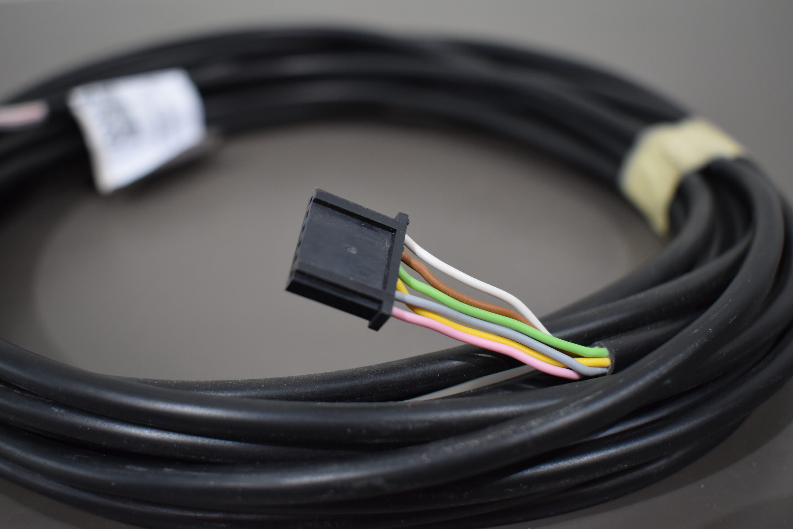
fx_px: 826
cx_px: 396
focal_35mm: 38
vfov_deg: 35.5
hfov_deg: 51.3
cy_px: 264
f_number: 4
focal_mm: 25
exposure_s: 1/200
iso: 800
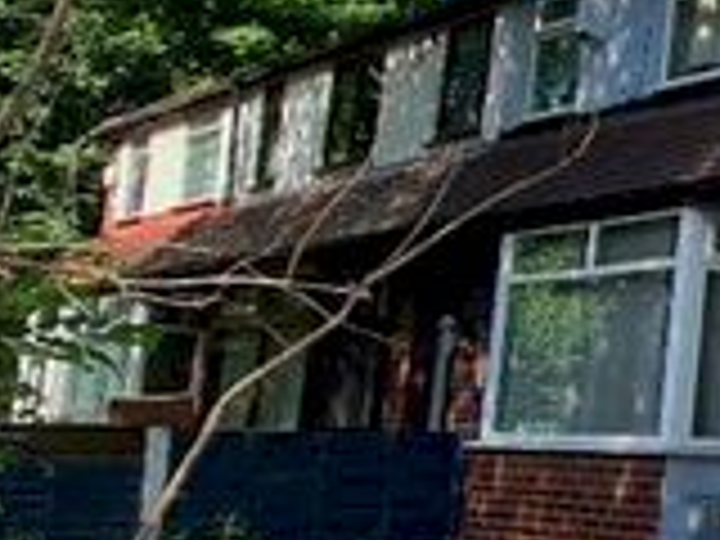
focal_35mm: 57
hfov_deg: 20.3
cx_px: 1377
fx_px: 1186
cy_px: 340
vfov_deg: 25.6
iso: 64
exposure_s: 1/1340
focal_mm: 2.22
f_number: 2.2
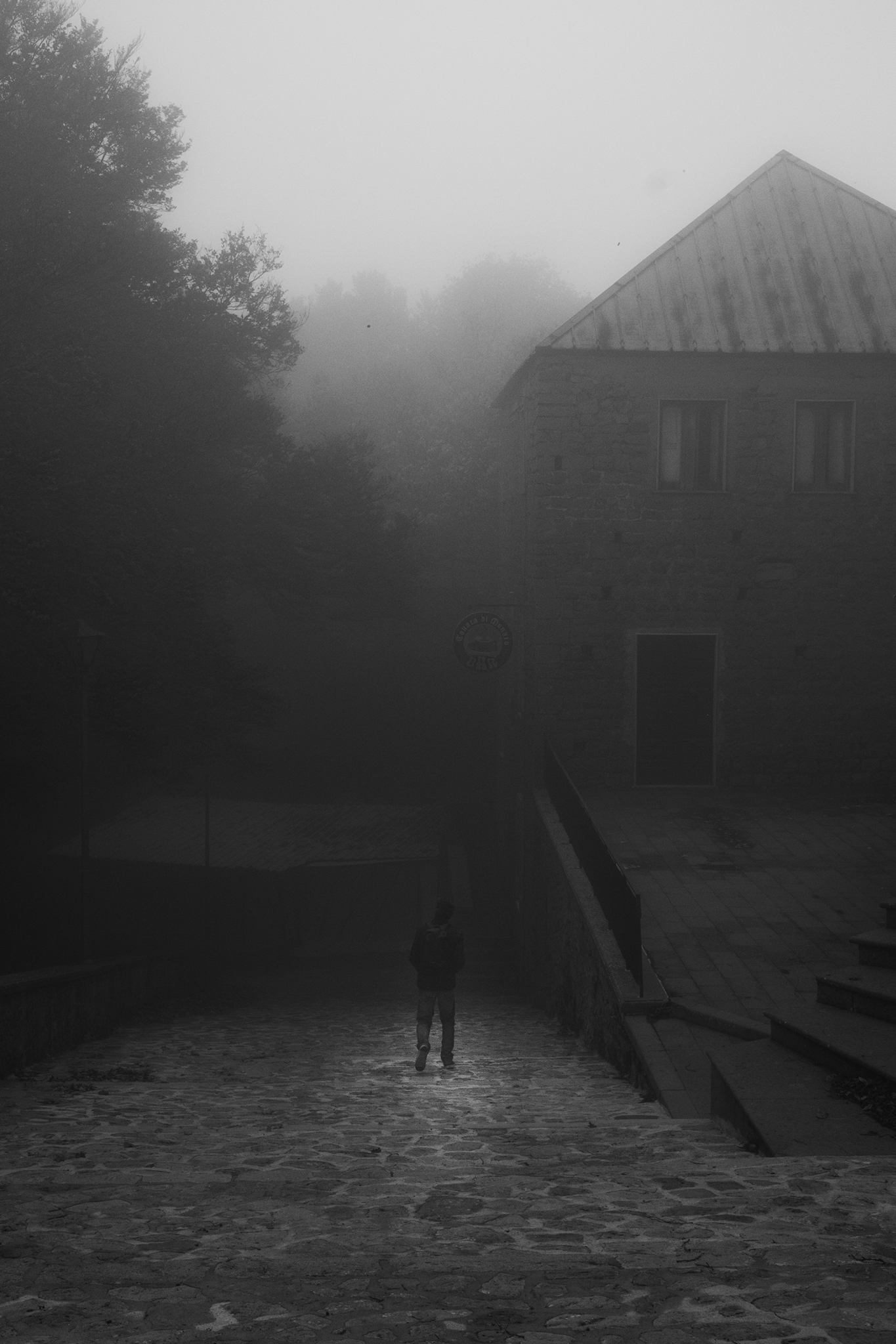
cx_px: 448
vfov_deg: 39.6
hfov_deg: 27.0
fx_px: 1867
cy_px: 672
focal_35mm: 50
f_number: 7.1
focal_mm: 33
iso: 800
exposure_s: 1/250
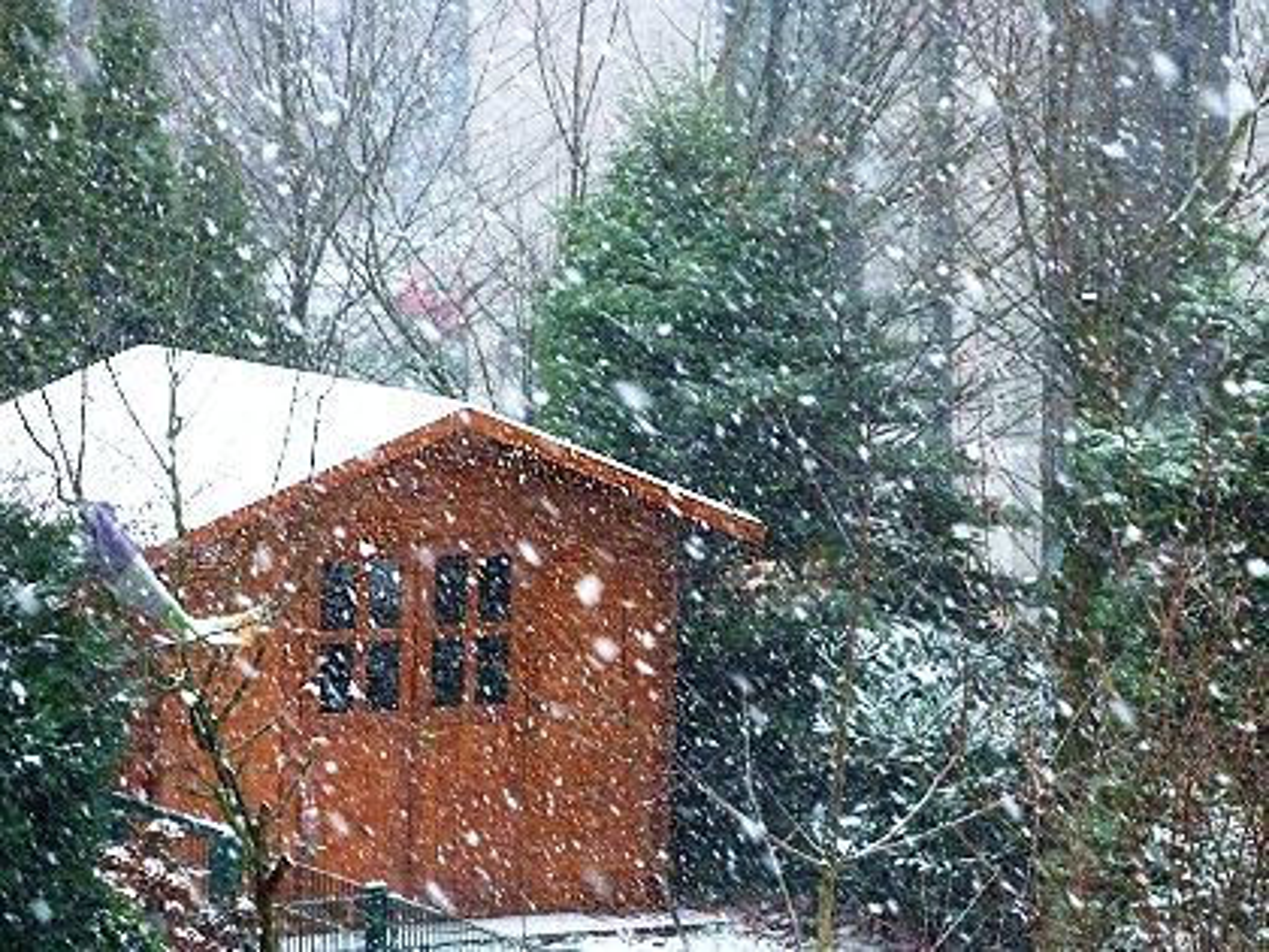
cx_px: 634
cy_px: 476
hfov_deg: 14.4
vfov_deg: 10.8
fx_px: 5022
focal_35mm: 137
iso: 800
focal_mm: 22.5
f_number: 4.5
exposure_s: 1/200
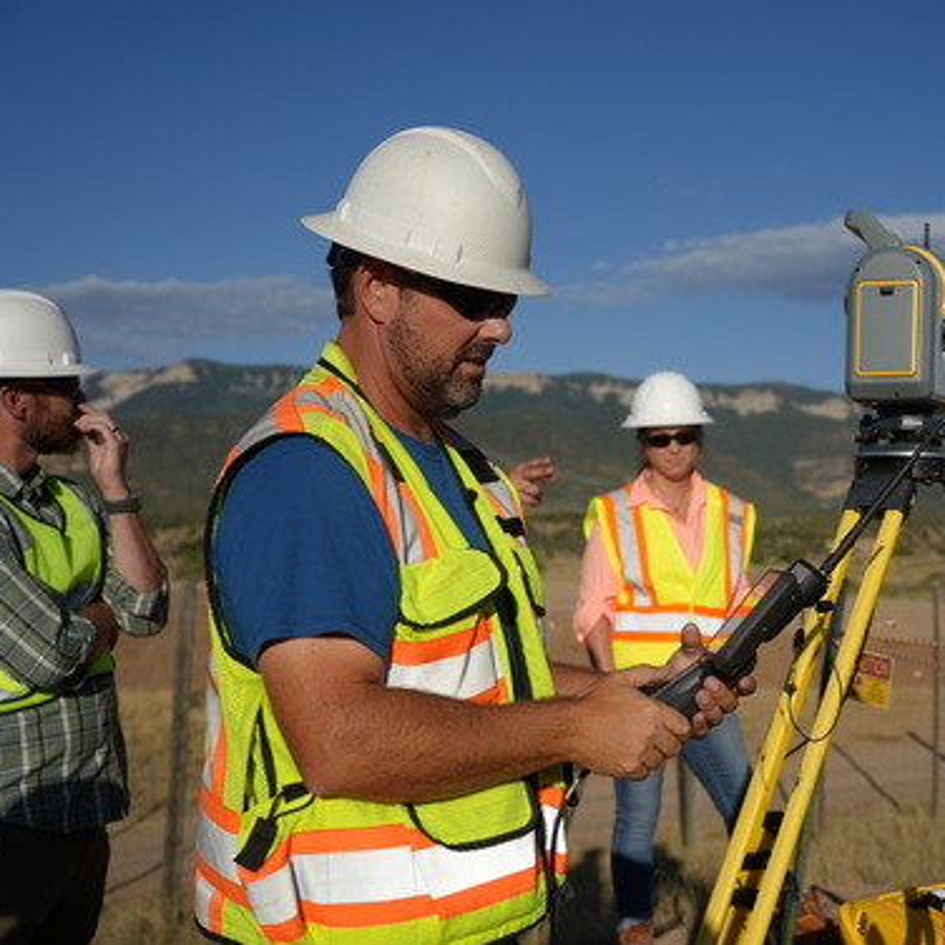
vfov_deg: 34.7
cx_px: 681
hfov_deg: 34.1
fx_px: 1513
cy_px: 472
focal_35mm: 49
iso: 100
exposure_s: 1/1600
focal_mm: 38
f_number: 4.5
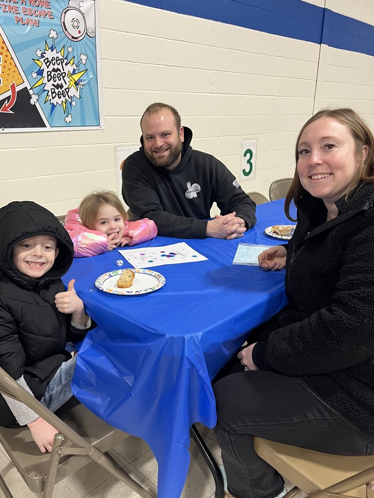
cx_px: 170
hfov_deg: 48.2
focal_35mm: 29
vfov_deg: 61.6
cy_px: 262
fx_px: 418
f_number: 1.5
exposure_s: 1/63
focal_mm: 5.7
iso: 125
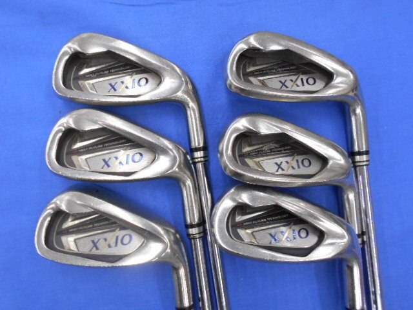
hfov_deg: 67.3
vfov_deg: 53.1
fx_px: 310
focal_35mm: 26
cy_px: 155
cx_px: 206
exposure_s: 1/30
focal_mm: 4.6
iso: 200
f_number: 3.2
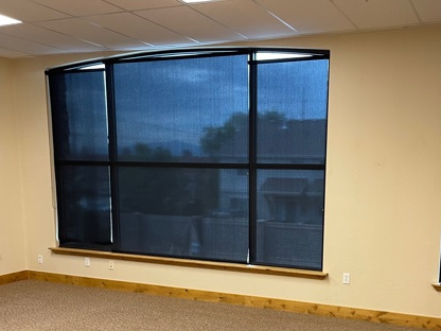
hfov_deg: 46.2
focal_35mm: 40
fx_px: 510
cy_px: 254
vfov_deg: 35.1
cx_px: 289
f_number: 1.6
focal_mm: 5.1
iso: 200
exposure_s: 1/60
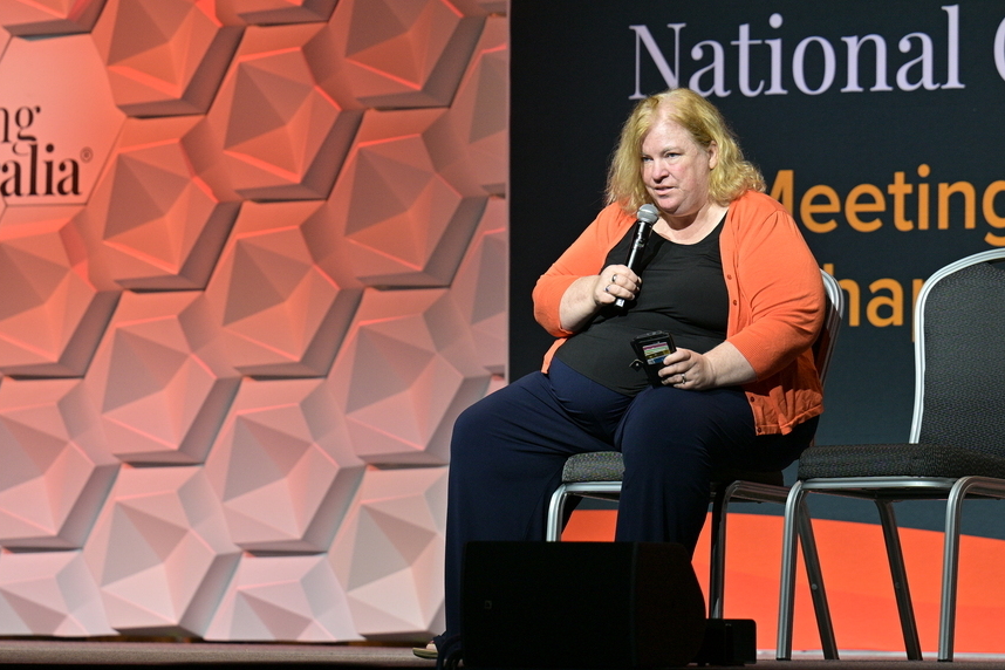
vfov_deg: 7.0
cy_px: 336
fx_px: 5471
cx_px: 502
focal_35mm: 196
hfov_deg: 10.5
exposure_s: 1/200
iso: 400
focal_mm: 130
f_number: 3.2
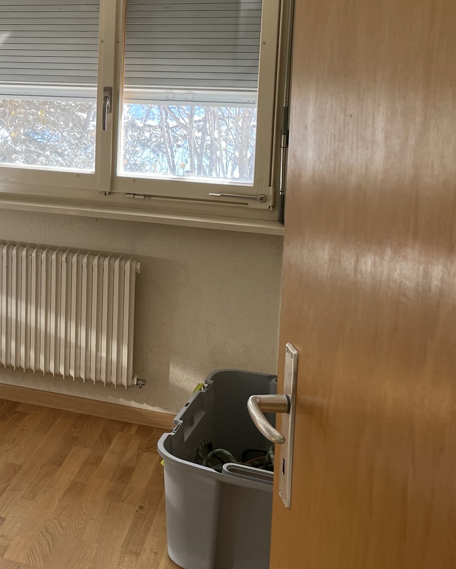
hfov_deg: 26.0
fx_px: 894
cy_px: 138
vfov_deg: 34.6
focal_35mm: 53
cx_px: -69
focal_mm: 4.2
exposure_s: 1/121
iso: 32
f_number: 1.6
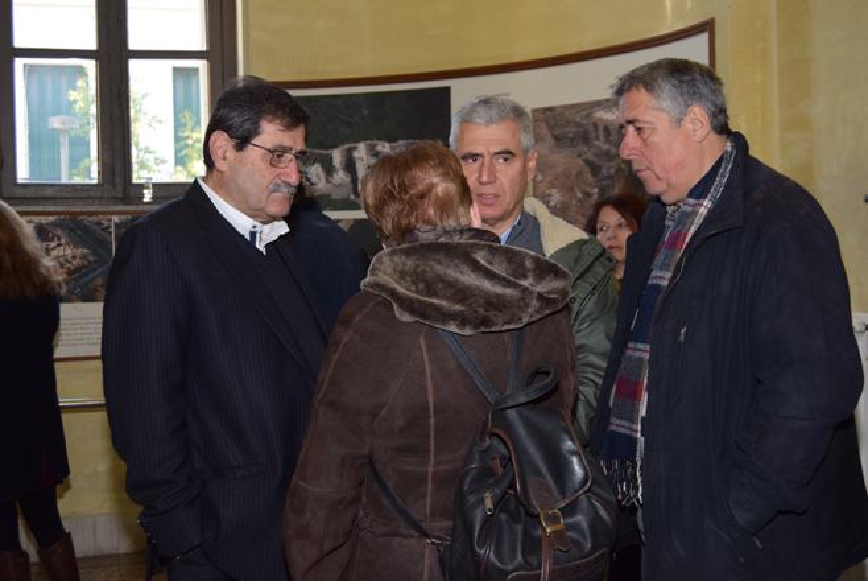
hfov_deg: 41.1
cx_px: 434
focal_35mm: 48
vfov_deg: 28.1
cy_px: 290
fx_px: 1158
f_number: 5.6
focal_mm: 32
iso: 800
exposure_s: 1/60
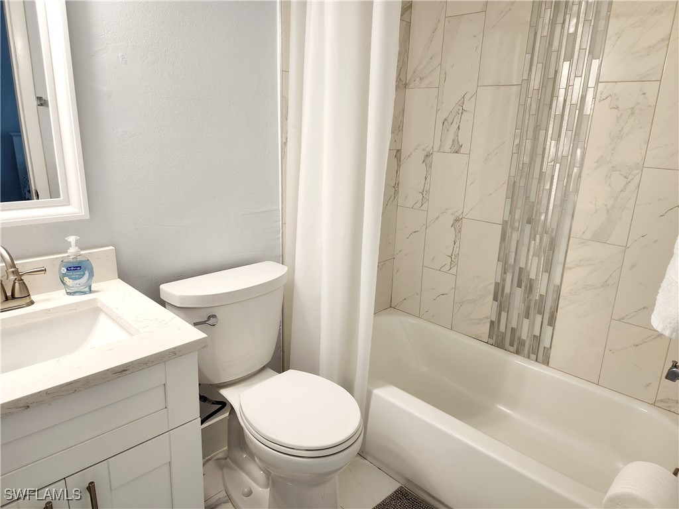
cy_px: 254
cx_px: 340
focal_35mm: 23
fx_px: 451
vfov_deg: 58.9
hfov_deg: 73.9
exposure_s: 1/120
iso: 80
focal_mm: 5.4
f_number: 1.8
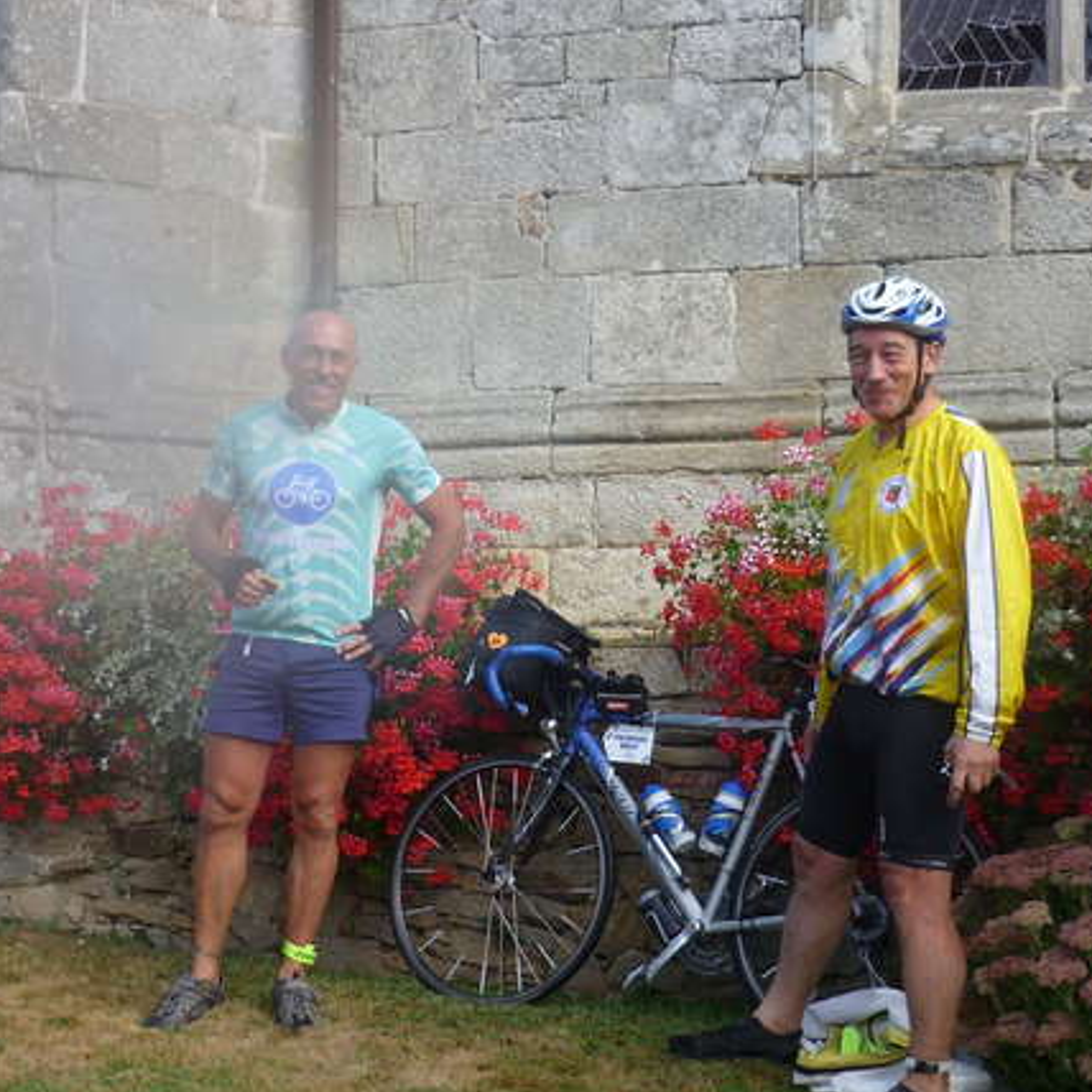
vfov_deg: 30.0
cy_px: 551
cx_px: 508
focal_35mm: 57
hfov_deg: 30.0
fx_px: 2034
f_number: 2.9
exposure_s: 1/250
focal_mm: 5.9
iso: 80
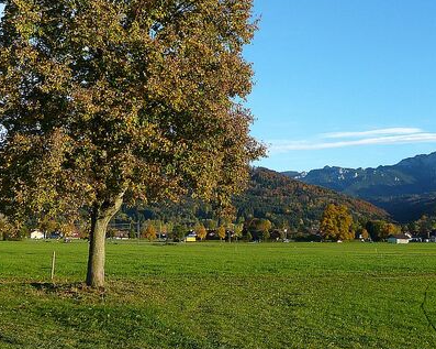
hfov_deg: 35.8
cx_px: 277
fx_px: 671
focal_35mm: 52
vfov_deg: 28.9
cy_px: 110
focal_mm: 5.8
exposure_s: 1/640
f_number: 3.1
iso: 100
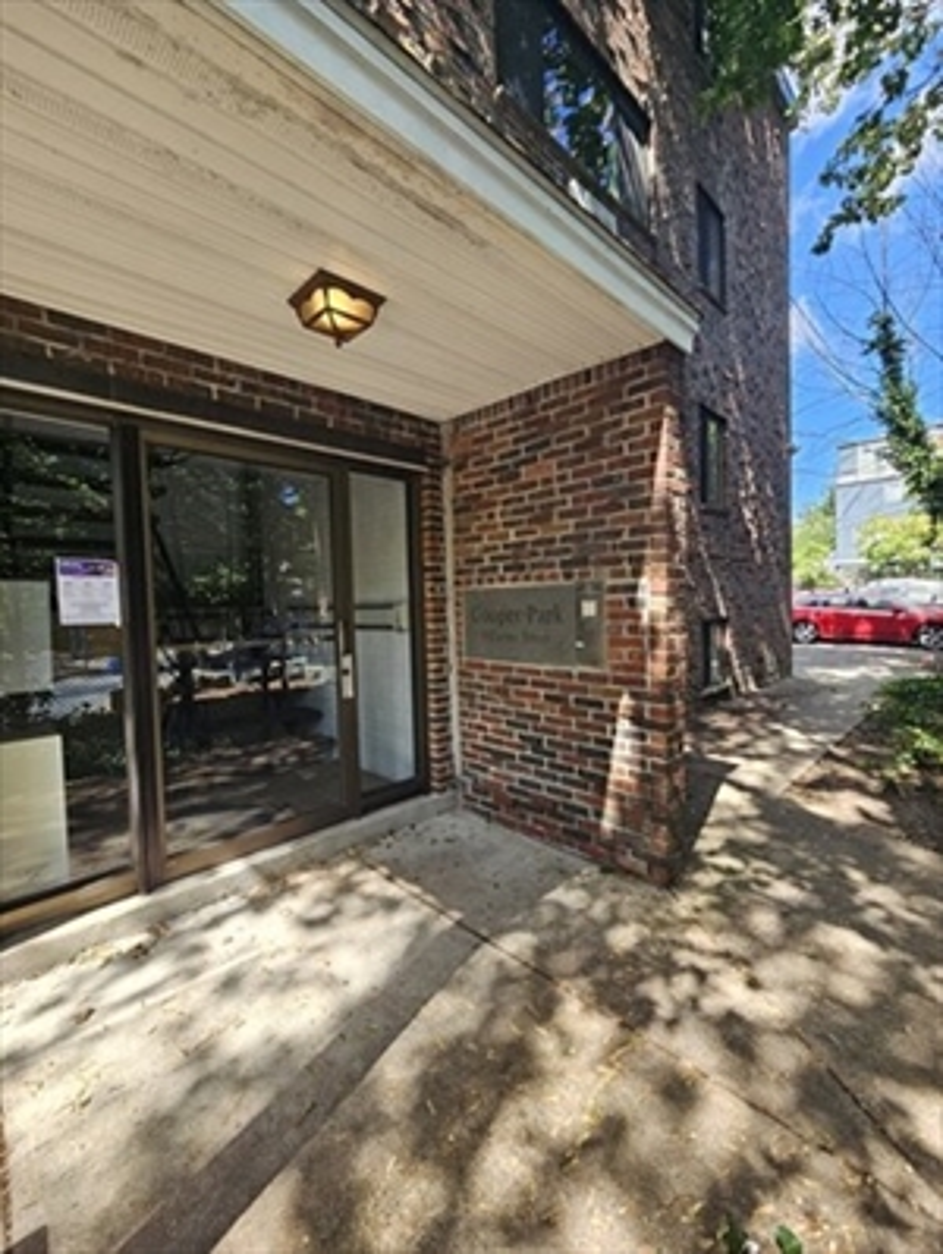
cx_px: 472
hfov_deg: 90.0
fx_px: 471
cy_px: 627
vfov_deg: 106.1
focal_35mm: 13
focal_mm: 2.2
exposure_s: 1/230
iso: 50
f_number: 2.2
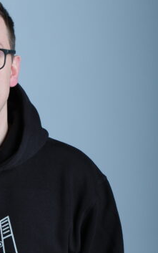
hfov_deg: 5.0
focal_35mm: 260
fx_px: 1789
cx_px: -60
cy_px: 176
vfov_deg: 8.1
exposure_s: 1/250
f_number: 8
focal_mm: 58.7
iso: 400
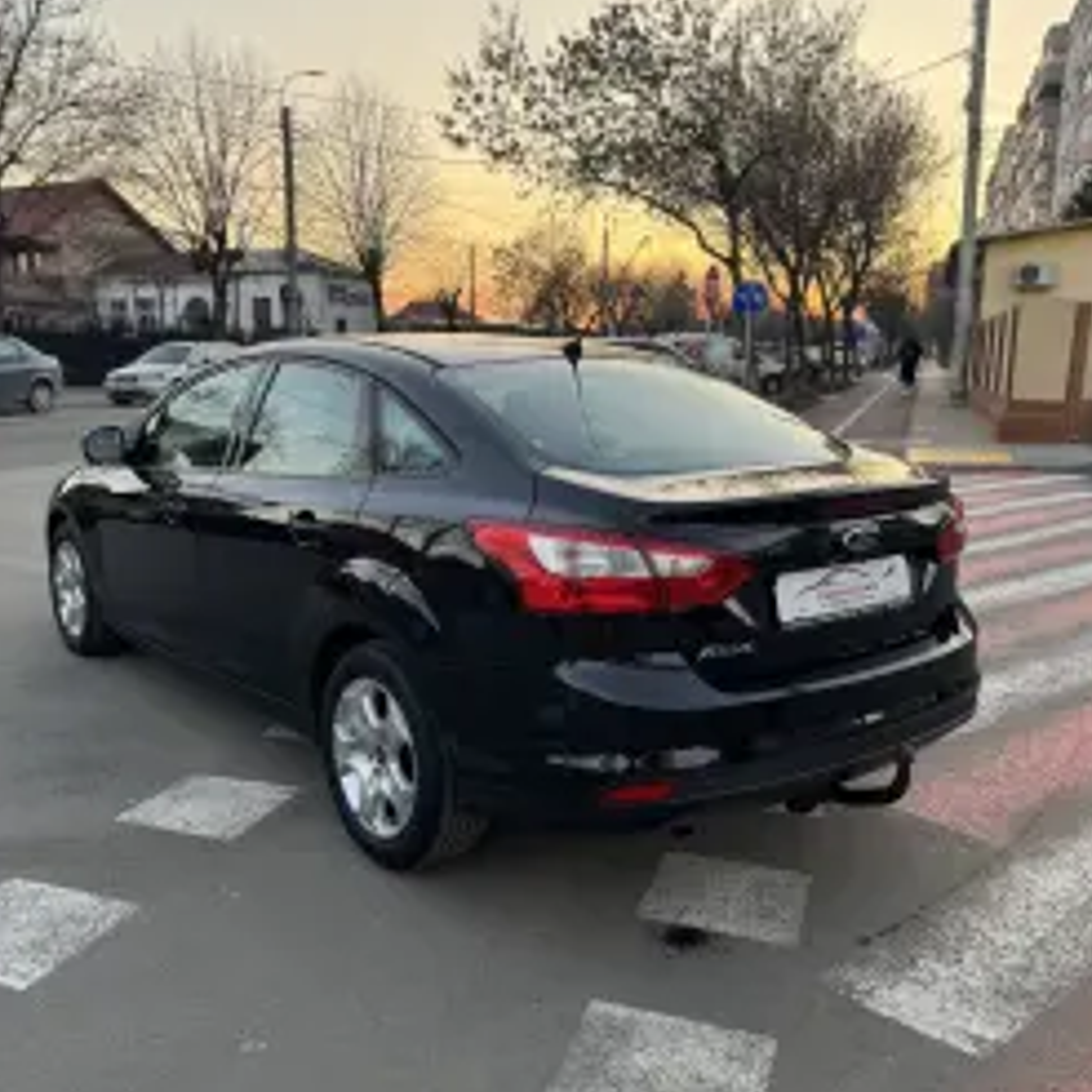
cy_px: 564
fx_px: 1106
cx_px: 493
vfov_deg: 52.5
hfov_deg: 52.4
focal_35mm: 31
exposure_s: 1/170
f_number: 1.78
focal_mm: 6.76
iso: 80
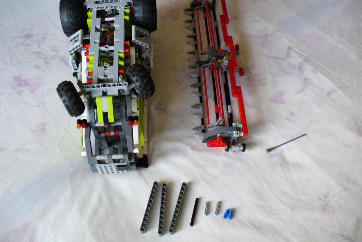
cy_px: 106
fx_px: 392
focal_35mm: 39
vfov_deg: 34.2
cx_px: 180
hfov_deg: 49.5
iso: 400
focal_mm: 6.1
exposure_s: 1/125
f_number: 2.8
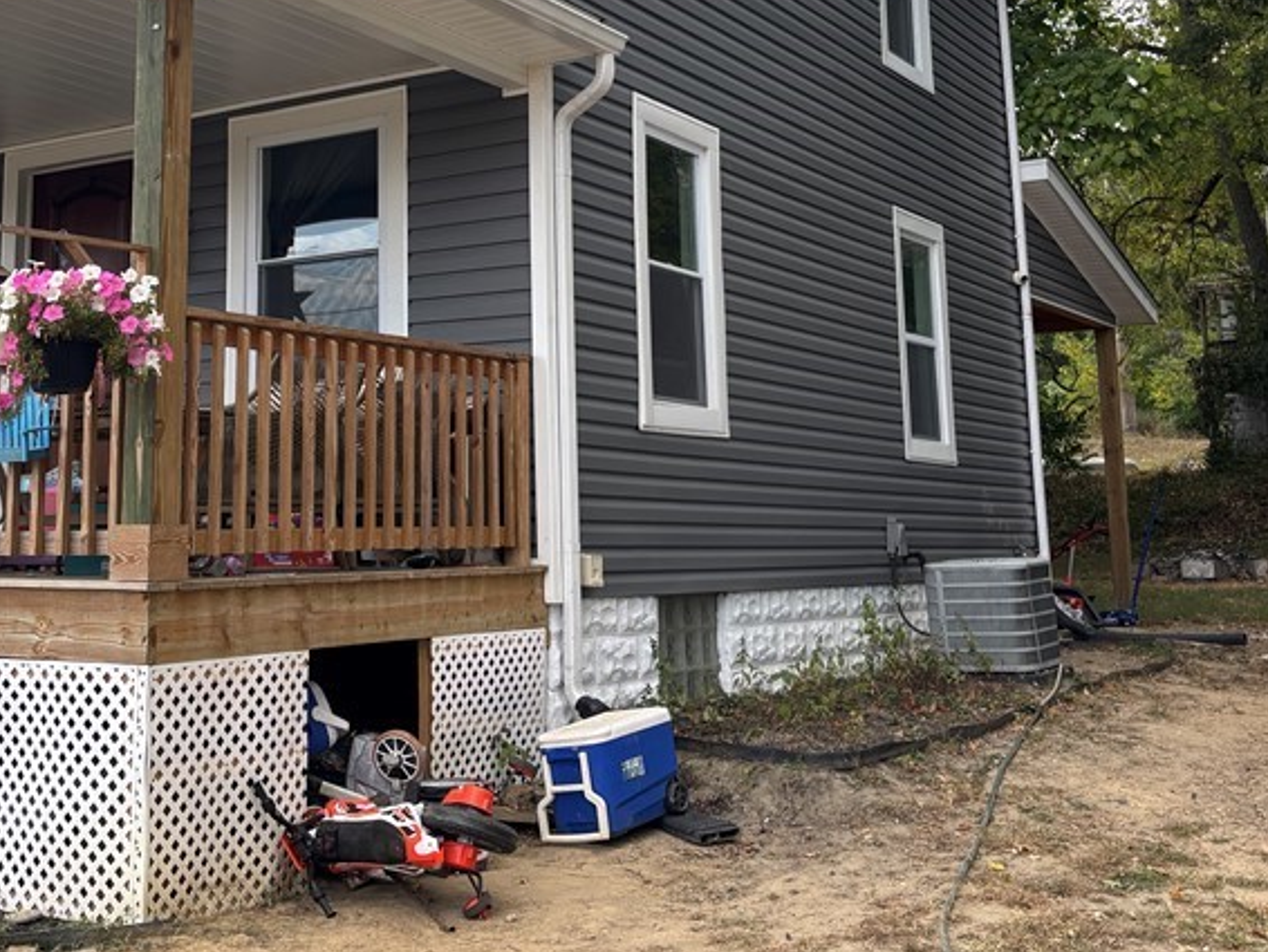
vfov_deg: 30.3
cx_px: 412
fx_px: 1722
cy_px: 217
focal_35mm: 47
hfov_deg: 39.9
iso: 50
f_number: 1.6
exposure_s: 1/471
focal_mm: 5.96
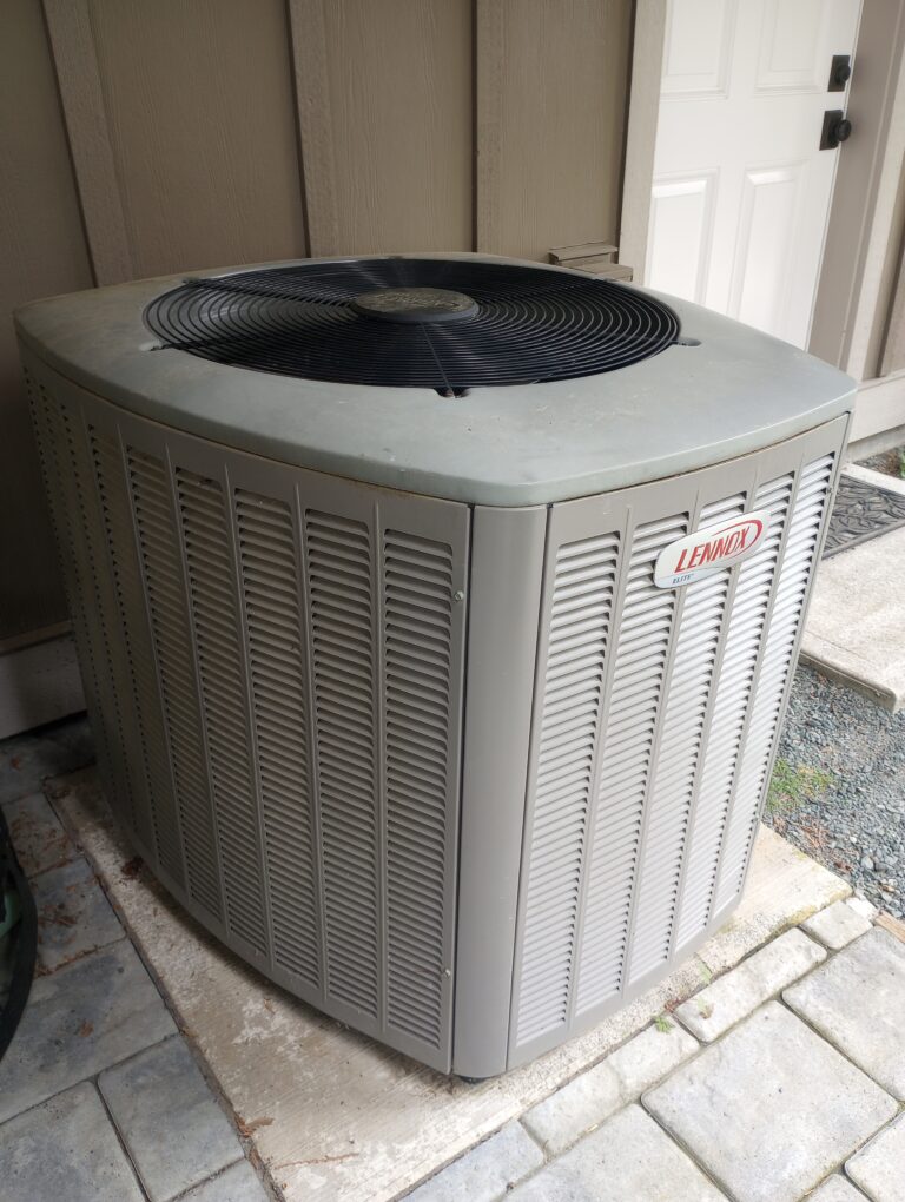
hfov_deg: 49.9
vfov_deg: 63.4
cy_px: 601
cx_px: 452
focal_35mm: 28
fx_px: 974
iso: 403
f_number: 1.8
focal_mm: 4.27
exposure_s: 1/60
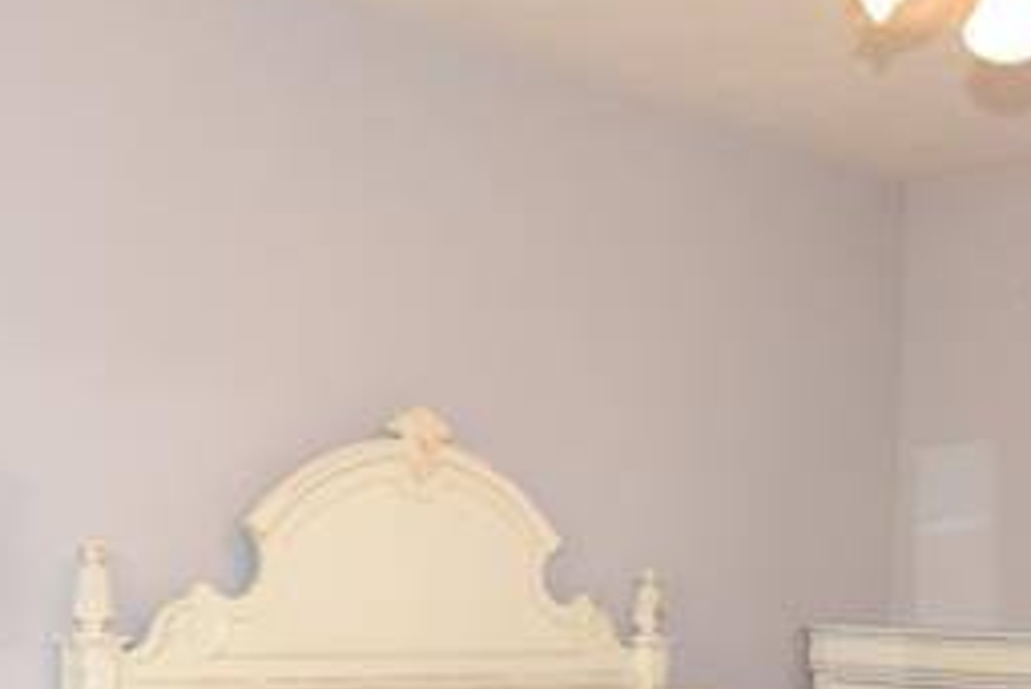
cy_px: 685
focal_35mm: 60
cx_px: 814
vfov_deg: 21.8
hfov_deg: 32.5
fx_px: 1719
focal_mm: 10
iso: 900
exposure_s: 1/60
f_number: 3.5
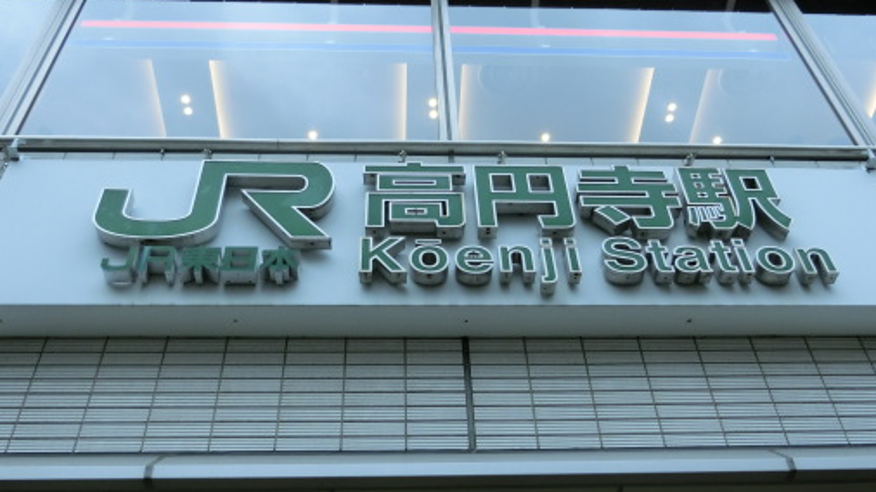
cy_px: 260
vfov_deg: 29.6
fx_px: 929
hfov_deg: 50.5
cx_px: 457
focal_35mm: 40
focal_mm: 5.2
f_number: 3.7
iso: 200
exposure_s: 1/125
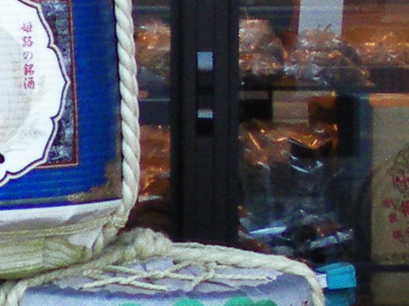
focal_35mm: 238
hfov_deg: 8.3
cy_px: 70
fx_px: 2811
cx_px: 51
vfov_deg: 6.2
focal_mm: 6.3
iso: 129
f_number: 3.1
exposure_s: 1/60.6
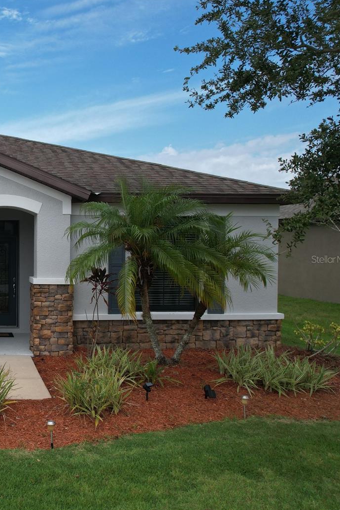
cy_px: 259
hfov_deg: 33.6
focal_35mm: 34
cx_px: -39
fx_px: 482
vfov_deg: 55.8
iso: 100
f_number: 2.8
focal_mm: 8.38
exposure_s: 1/1500
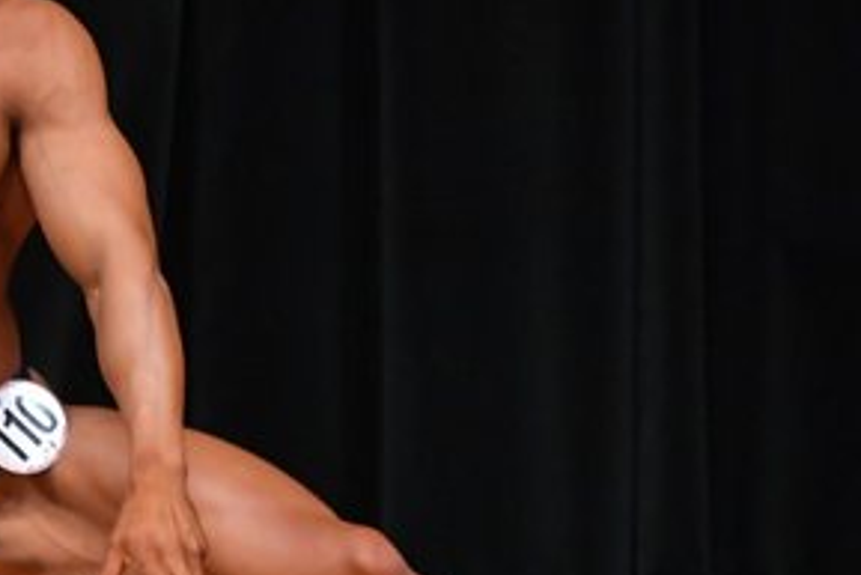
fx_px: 24047
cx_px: 61
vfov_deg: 1.4
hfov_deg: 2.1
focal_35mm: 1005
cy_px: 316
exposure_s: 1/400
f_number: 5.6
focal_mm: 250
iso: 4000
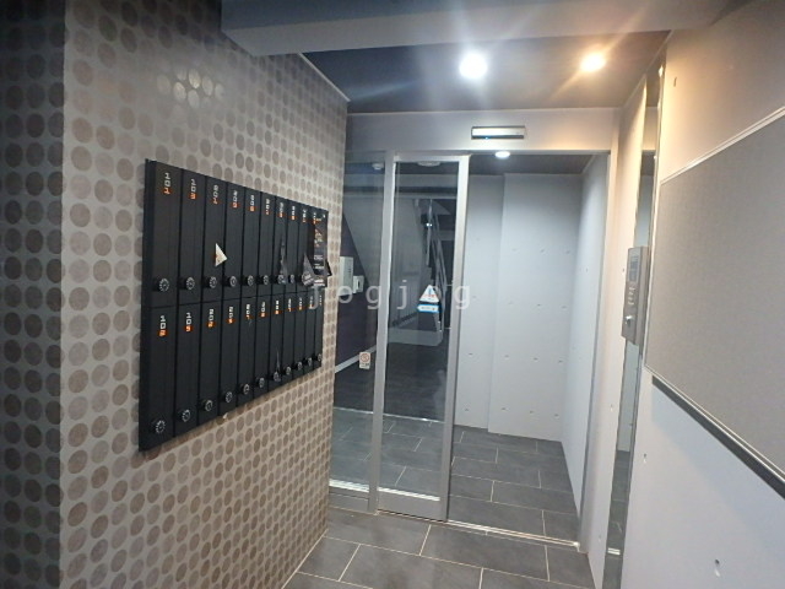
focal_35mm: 21
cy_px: 294
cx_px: 392
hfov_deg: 79.0
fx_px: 476
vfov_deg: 63.4
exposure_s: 1/20
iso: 800
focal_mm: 3.7
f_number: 3.5
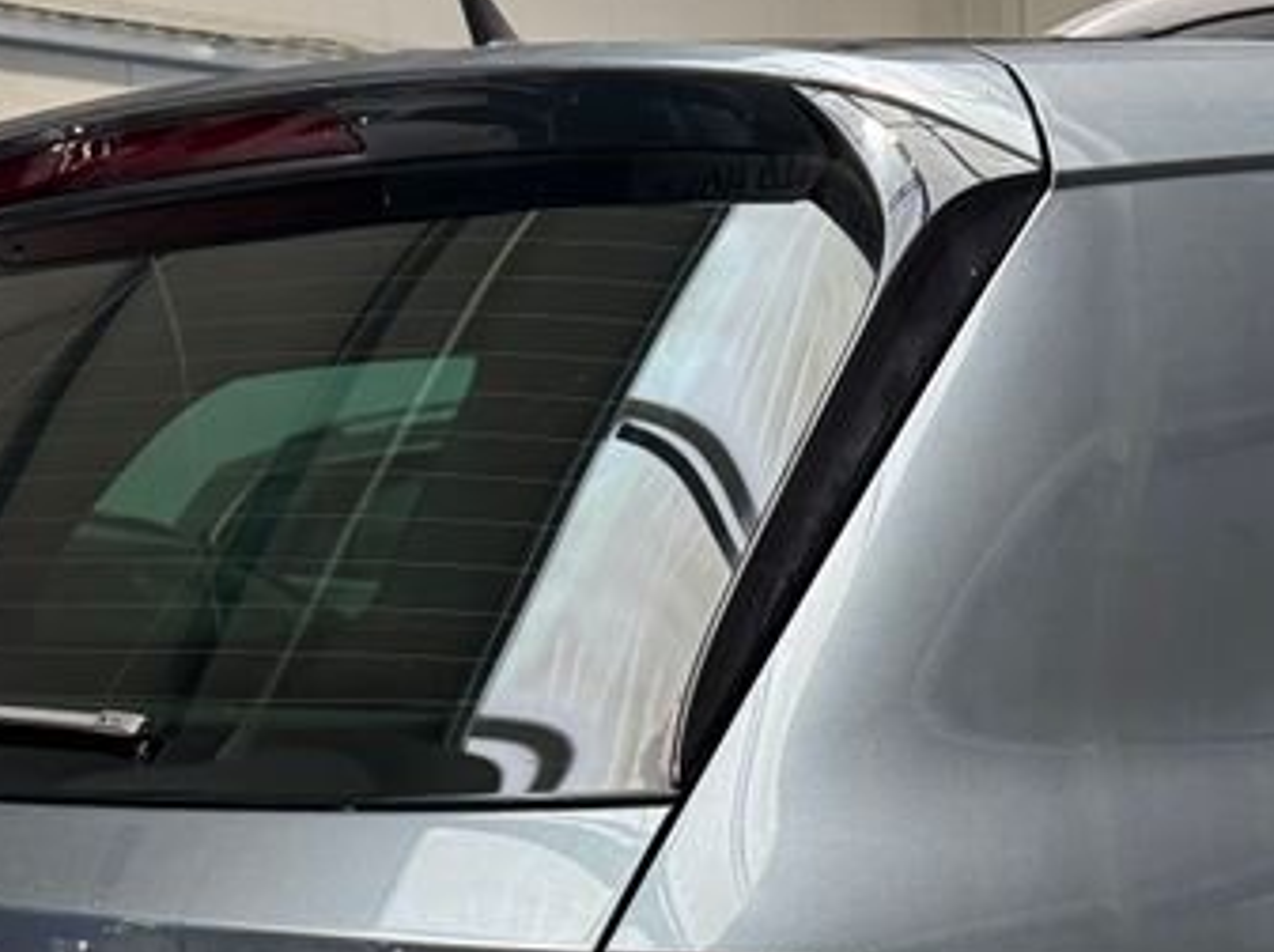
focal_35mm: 73
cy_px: 1364
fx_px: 2684
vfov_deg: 18.2
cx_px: 1123
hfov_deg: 25.9
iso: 320
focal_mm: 6.76
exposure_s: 1/50
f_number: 1.78
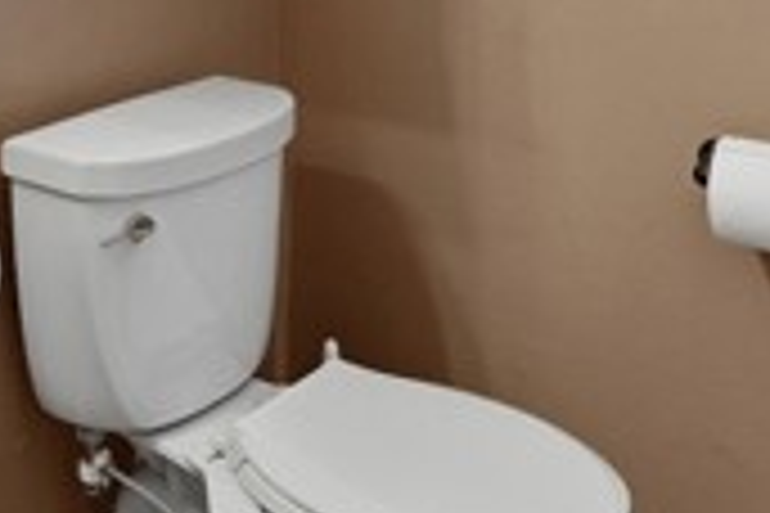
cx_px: 95
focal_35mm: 60
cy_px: -232
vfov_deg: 19.9
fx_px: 1283
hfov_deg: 32.0
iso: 400
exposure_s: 1/15
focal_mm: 16
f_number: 4
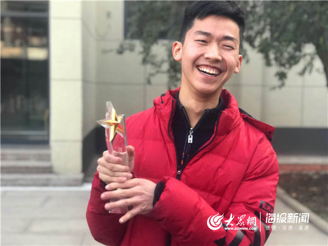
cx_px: 164
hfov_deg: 33.8
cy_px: 123
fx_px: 540
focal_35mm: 57
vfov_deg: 25.7
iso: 40
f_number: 2.8
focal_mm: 6.6
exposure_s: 1/50
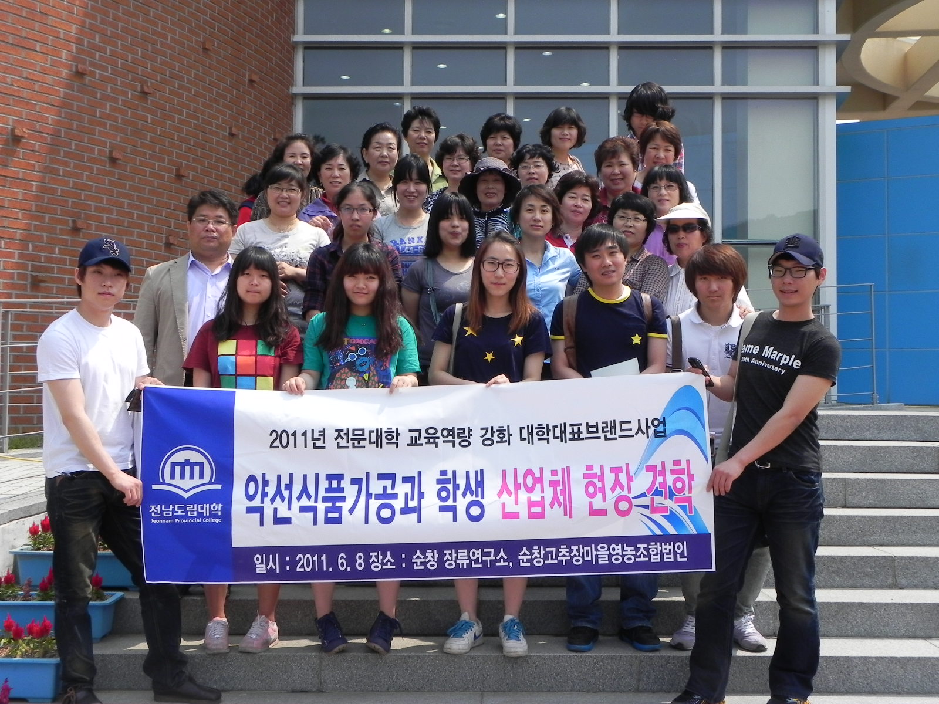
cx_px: 470
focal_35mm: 41
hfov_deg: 45.8
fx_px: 1112
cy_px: 352
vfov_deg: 35.1
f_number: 6.3
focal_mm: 7.3
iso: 160
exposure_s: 1/400
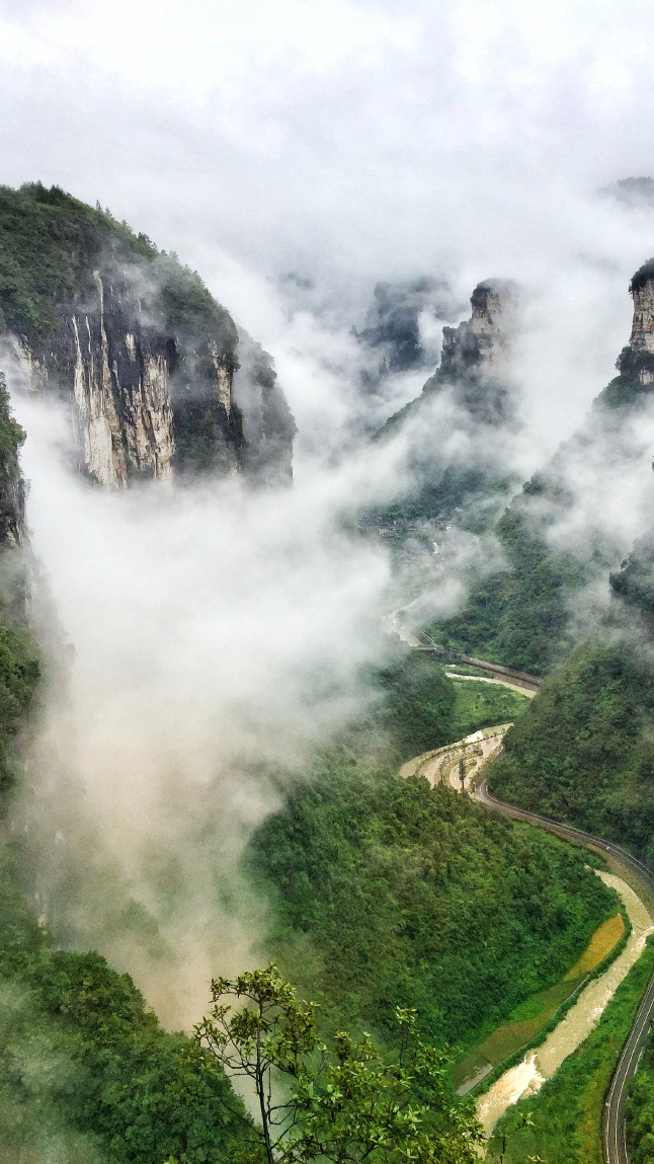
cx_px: 404
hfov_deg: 35.5
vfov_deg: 59.5
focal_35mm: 33
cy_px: 604
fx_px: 1018
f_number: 2.2
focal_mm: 4.15
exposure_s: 1/628
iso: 32
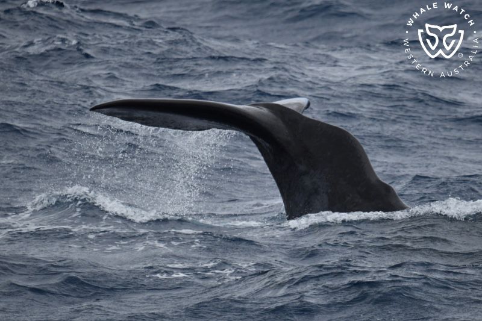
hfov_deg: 3.4
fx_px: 8031
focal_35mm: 600
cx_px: 241
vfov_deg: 2.3
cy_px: 160
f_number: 6.3
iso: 1000
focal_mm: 600
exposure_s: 1/8000
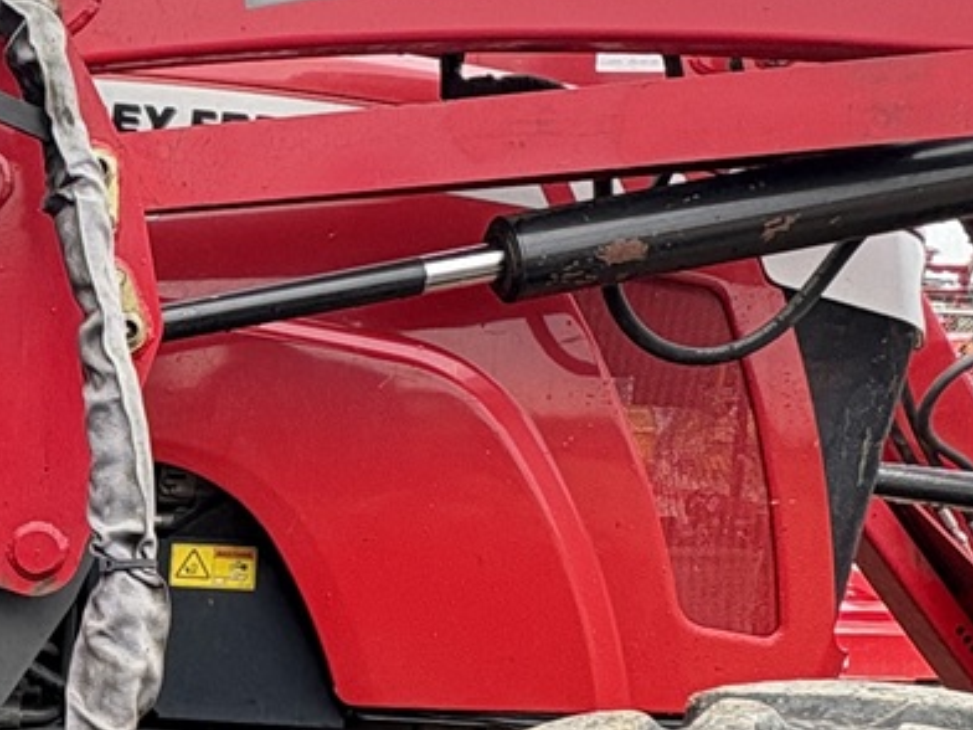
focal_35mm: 59
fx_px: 1658
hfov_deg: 27.4
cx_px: -292
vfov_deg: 24.5
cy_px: 550
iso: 64
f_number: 2.2
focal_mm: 2.22
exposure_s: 1/144
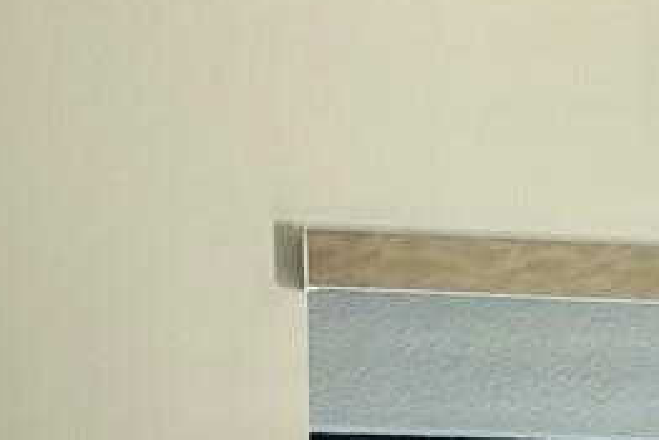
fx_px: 3022
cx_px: 913
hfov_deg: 12.0
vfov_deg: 7.6
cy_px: 1152
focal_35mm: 165
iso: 40
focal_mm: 5.96
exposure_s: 1/120
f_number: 1.6
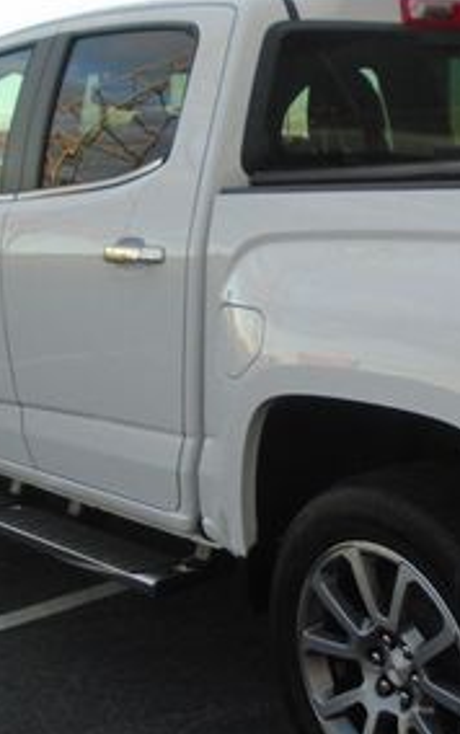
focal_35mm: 62
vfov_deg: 32.9
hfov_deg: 20.0
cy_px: 393
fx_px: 1241
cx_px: 517
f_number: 3.2
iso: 100
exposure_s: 1/160
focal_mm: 4.6
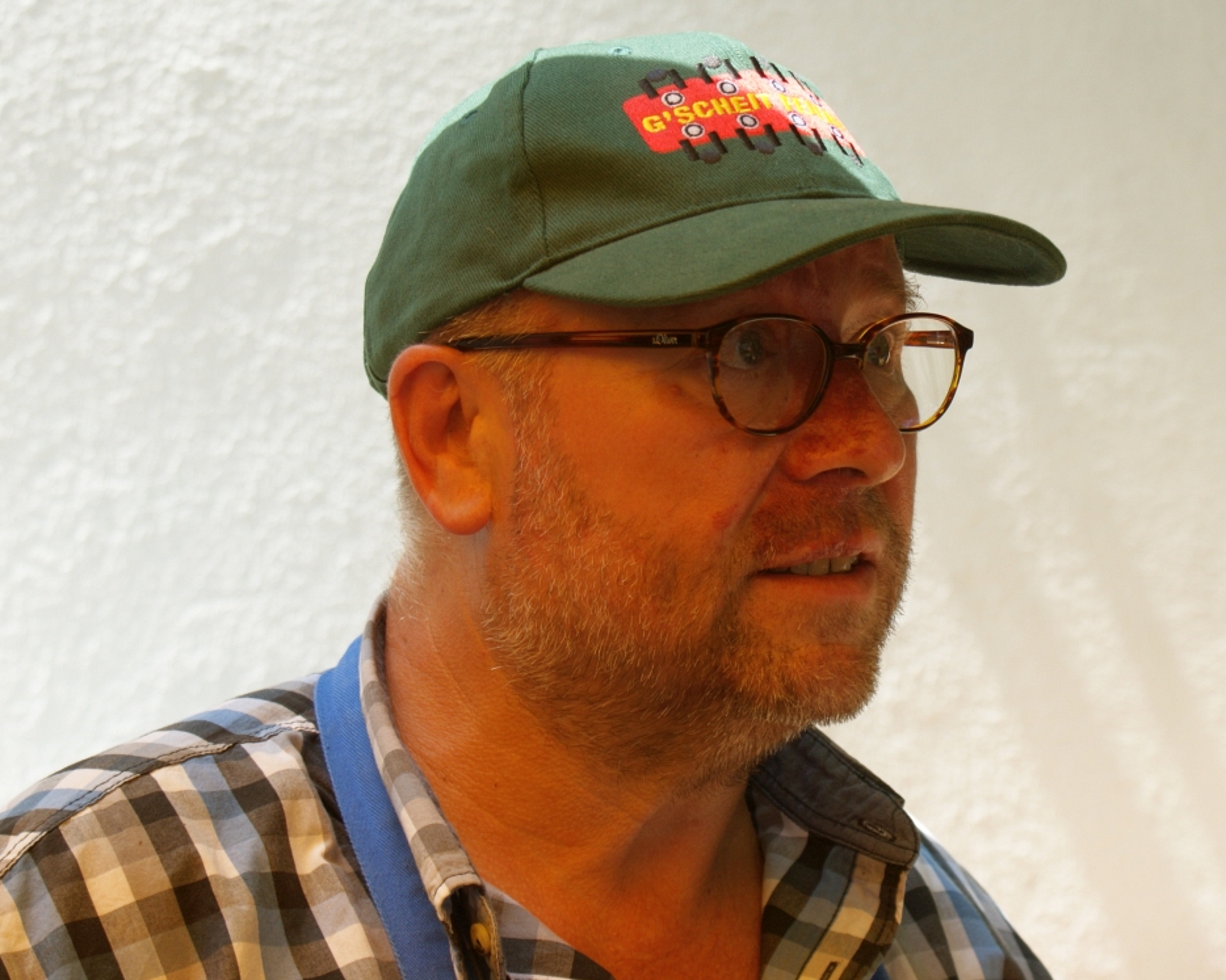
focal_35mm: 113
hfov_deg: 17.0
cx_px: 672
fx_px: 4100
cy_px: 449
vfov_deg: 13.6
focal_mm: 50
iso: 100
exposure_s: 1/80
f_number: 6.3
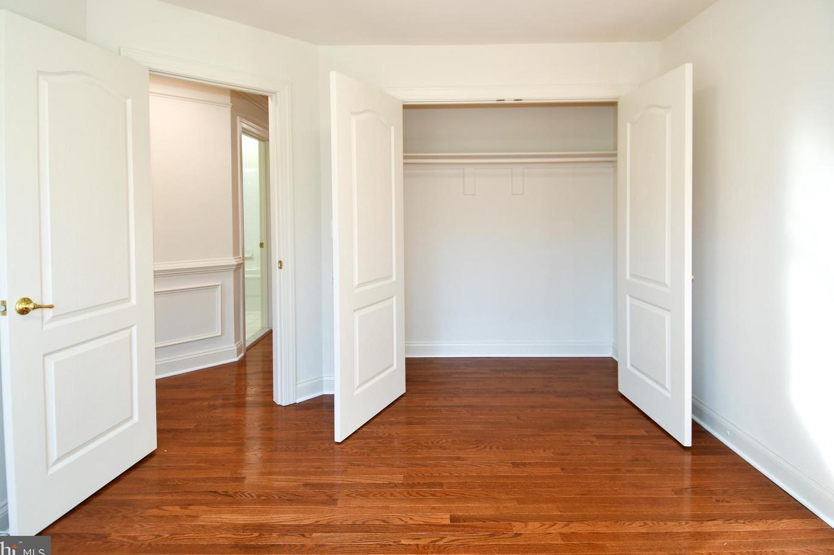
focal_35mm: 19
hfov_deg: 86.8
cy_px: 274
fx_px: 440
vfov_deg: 64.5
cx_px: 396
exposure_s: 1/60
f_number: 4
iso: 200
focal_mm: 12
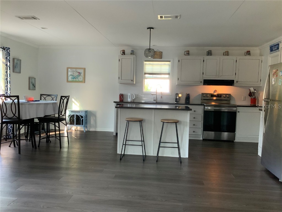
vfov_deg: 48.2
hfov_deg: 61.7
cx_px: 141
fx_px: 236
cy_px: 106
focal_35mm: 29
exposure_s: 1/60
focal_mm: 3
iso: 200
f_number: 1.8
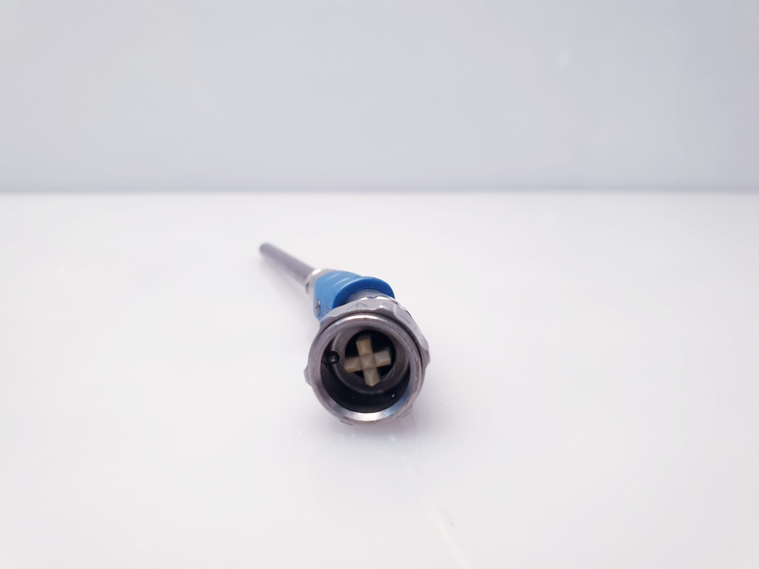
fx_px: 570
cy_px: 284
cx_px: 380
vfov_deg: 53.1
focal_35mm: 26
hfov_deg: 67.3
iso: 80
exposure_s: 1/50
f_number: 2.4
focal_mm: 4.3
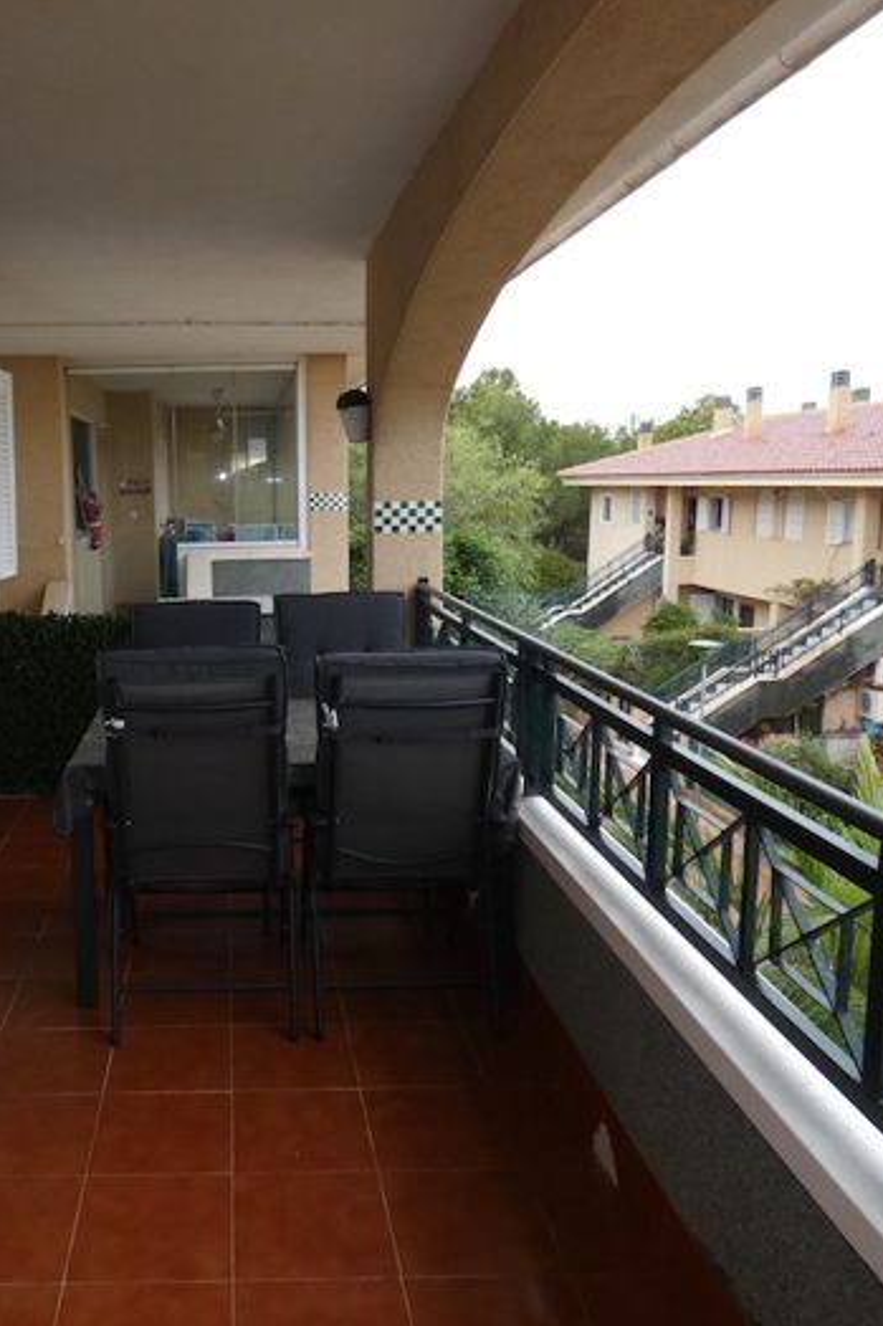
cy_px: 667
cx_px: 237
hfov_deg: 45.0
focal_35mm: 28
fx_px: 1031
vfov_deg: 65.5
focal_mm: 3.6
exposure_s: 1/60
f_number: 2.8
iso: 125
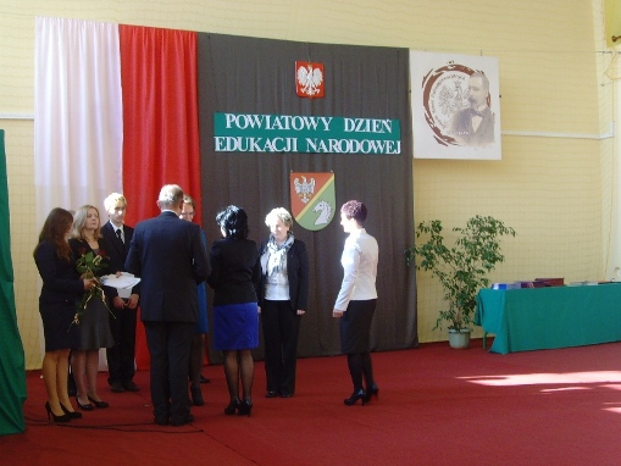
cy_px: 254
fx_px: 879
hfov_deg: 38.8
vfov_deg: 29.7
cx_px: 255
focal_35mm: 49
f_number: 3.5
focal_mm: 6.6
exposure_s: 1/45
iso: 120
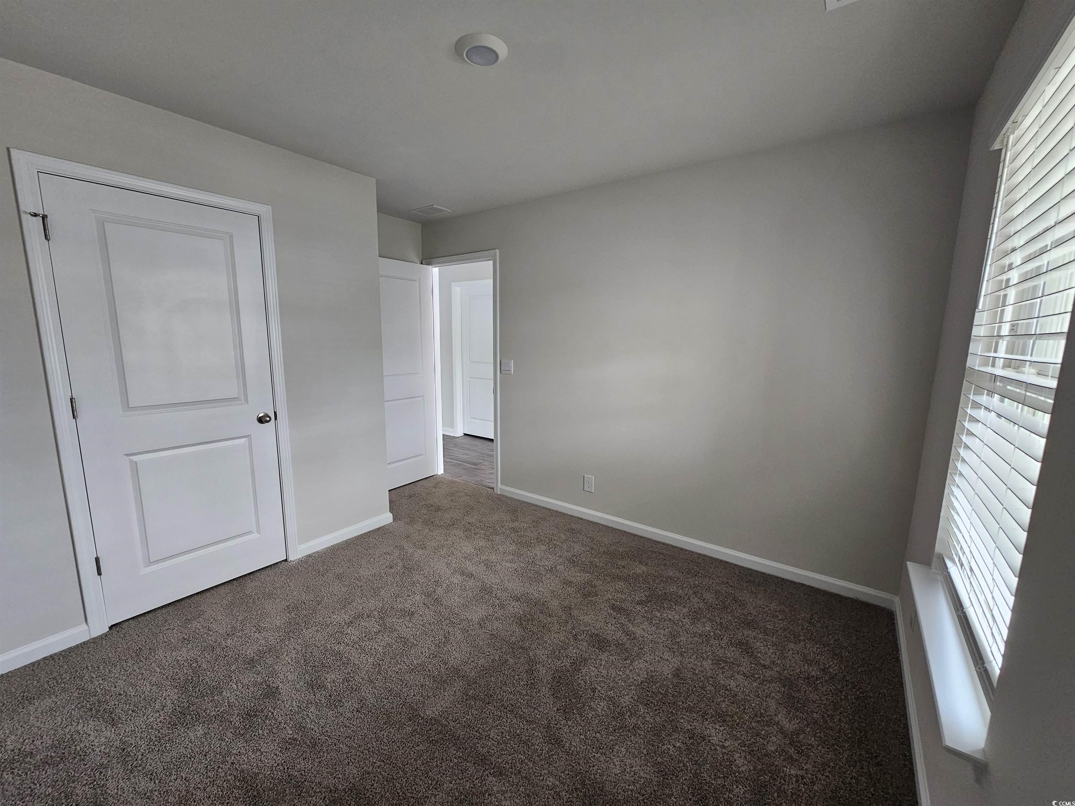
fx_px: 404
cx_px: 538
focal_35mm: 13
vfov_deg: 89.9
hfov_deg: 106.2
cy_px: 403
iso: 160
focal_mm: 2.2
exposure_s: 1/77.5
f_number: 2.2
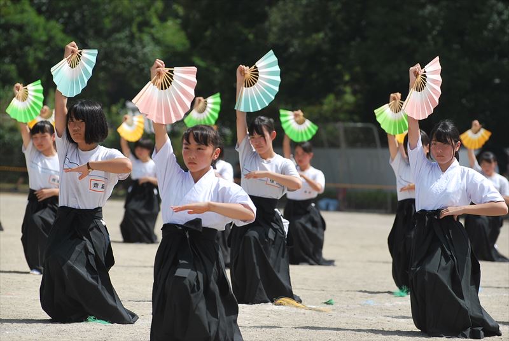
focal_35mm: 248
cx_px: 254
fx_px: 3504
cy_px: 170
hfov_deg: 8.3
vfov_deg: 5.6
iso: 200
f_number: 5
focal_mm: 165
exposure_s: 1/1600
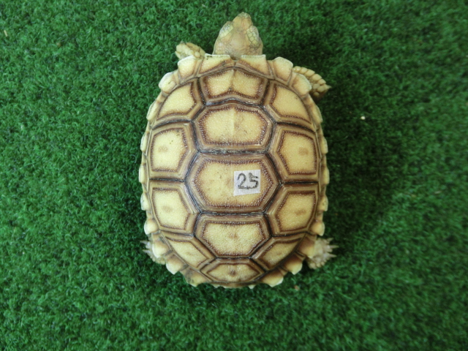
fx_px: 379
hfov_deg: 63.4
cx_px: 234
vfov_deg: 49.7
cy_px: 176
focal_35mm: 28
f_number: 3
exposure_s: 1/60
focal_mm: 5
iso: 250
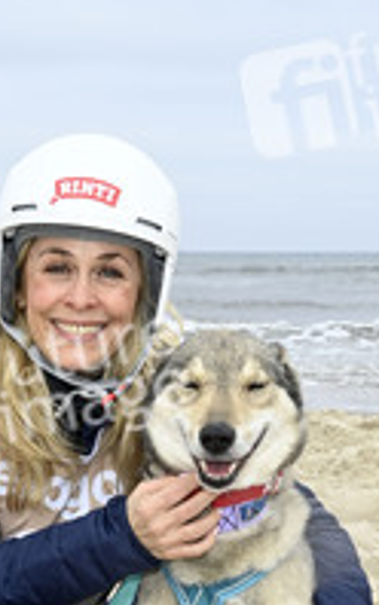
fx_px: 1700
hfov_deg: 12.7
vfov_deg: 19.8
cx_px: 119
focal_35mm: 103
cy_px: 544
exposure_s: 1/250
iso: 1000
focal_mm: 50
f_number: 13
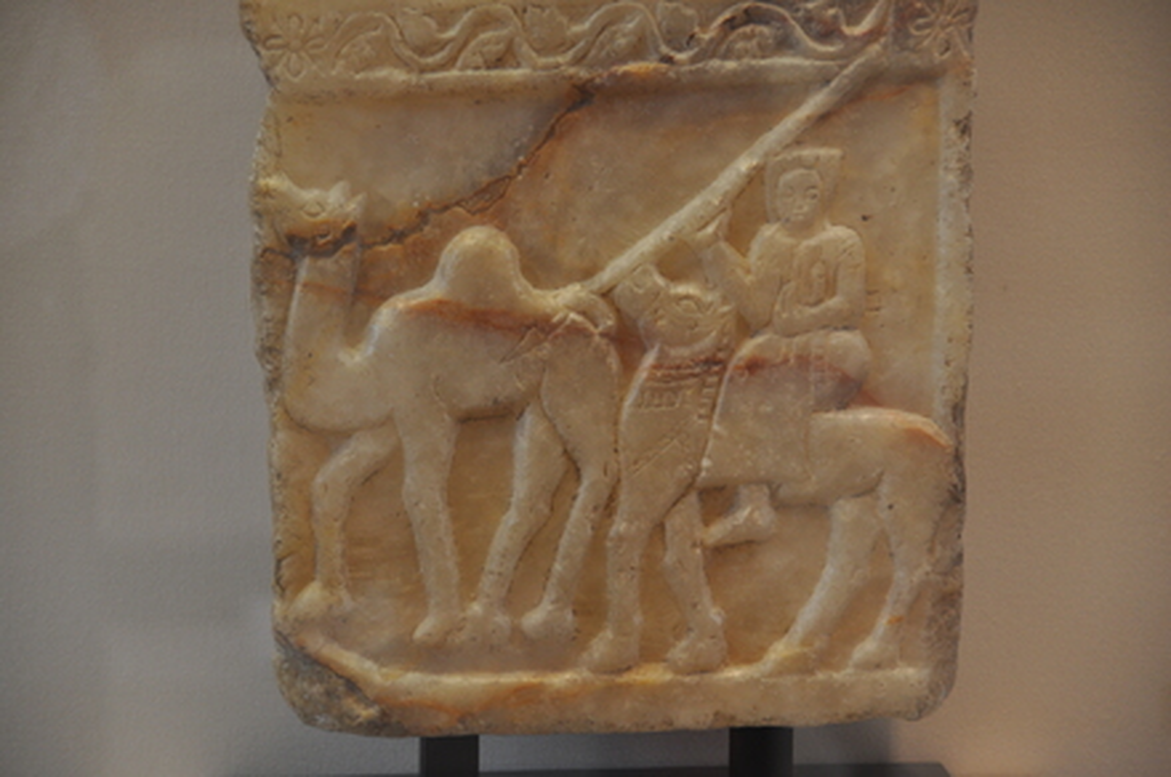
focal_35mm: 180
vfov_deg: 7.6
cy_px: 388
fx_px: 5846
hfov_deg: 11.4
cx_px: 586
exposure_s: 1/80
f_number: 5.3
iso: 640
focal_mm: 120
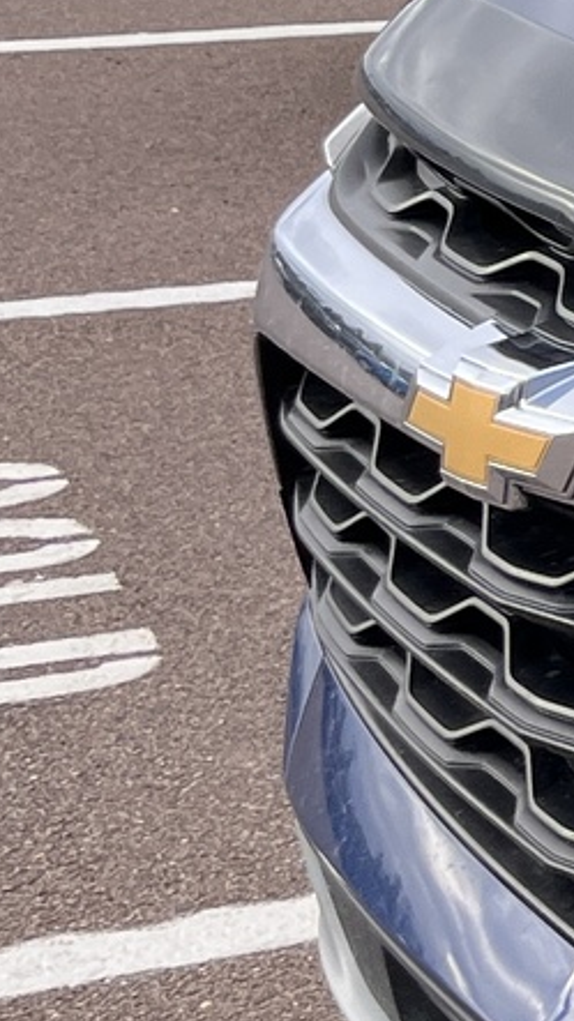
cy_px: 152
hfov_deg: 7.4
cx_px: 2065
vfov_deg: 16.2
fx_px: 3547
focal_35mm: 131
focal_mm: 5.1
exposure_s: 1/1009
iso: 50
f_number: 1.6
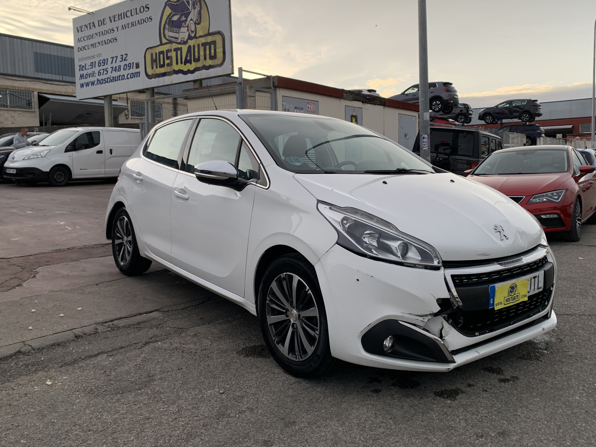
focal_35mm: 29
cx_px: 305
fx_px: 499
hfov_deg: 61.7
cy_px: 199
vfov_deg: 48.1
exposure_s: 1/190
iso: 25
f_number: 1.8
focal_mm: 4.25
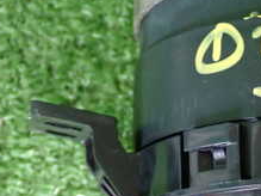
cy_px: 118
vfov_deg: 10.0
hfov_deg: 12.9
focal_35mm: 148
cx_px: 338
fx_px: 1115
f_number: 3.3
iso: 800
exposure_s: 1/30
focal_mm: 9.65
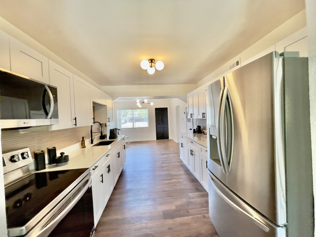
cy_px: 118
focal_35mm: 13
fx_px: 119
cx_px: 158
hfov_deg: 106.2
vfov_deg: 89.9
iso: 160
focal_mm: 1.54
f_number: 2.4
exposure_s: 1/120
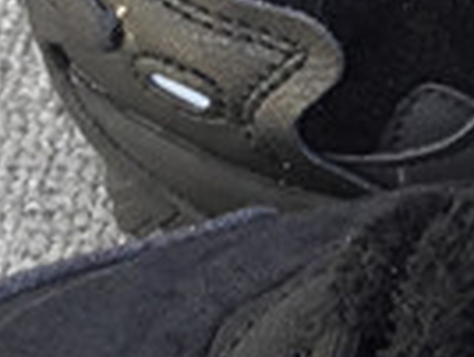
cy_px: 186
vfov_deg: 7.2
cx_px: 1051
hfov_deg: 8.8
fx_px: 2853
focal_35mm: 208
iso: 25
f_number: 2.4
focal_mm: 3.3
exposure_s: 1/50
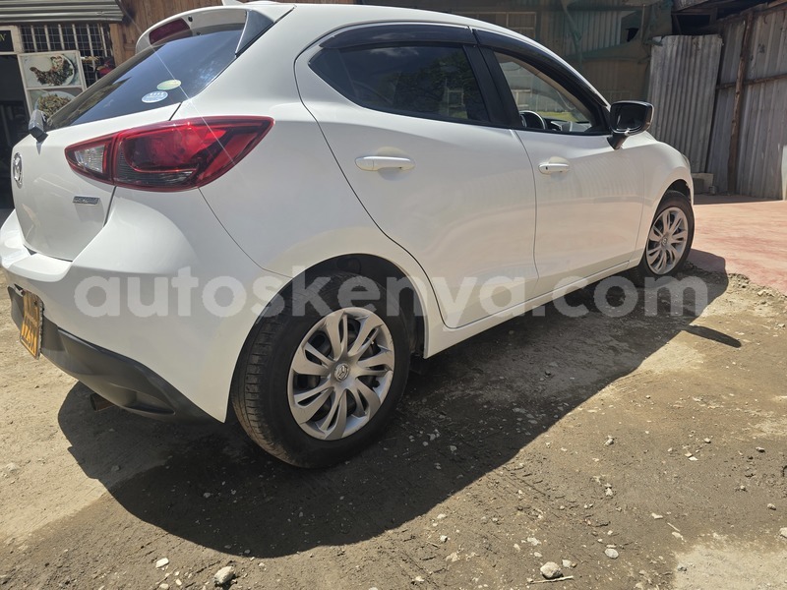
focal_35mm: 23
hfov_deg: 73.9
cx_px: 394
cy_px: 295
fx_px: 523
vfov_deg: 58.9
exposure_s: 1/535
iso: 12
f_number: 1.7
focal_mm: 6.3
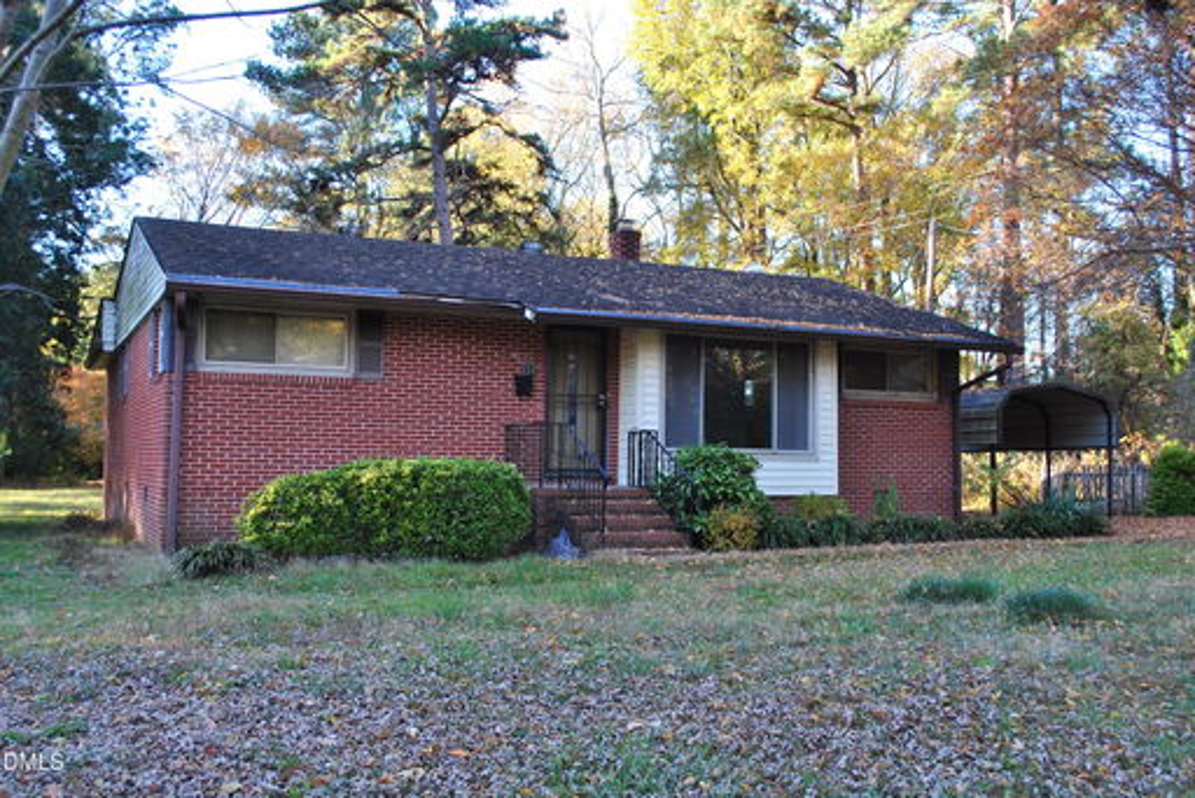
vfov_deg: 36.9
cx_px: 598
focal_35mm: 36
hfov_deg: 53.1
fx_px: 1196
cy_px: 399
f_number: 5.6
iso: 200
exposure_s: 1/60
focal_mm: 24
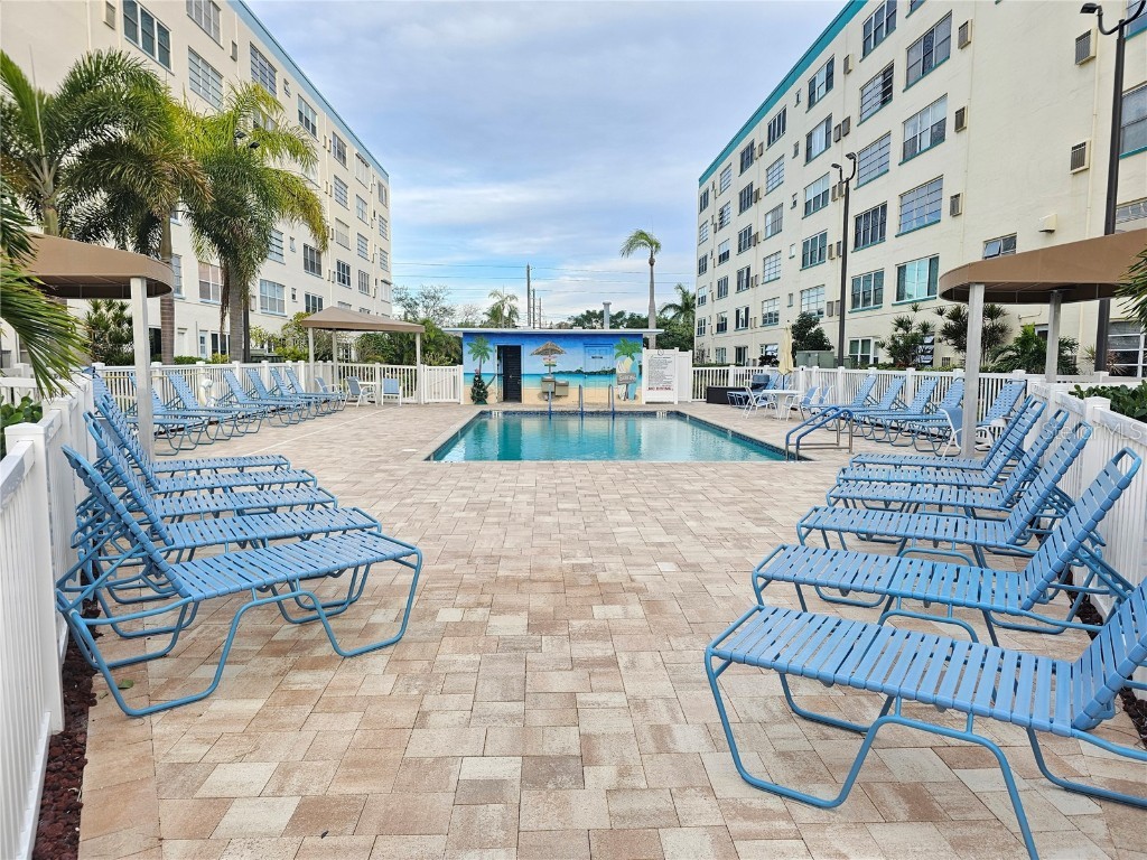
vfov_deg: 58.9
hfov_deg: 73.9
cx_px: 574
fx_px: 762
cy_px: 430
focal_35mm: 23
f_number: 1.7
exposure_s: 1/180
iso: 50
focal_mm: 6.3
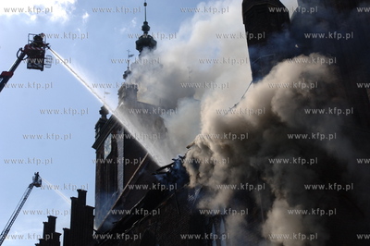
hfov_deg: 37.9
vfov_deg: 25.7
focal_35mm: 52
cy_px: 123
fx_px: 539
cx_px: 185
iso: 400
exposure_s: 1/2500
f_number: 6.3
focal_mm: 35
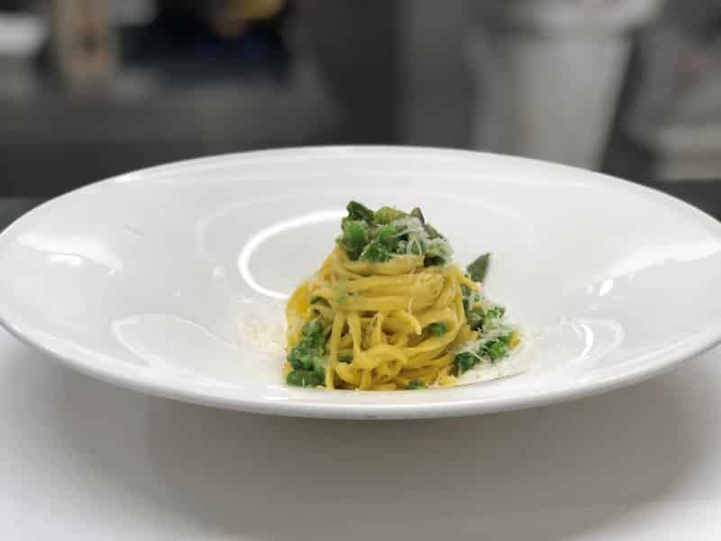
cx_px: 360
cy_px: 270
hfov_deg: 33.8
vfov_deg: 25.7
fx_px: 1187
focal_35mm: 57
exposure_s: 1/50
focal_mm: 6.6
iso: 50
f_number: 2.8
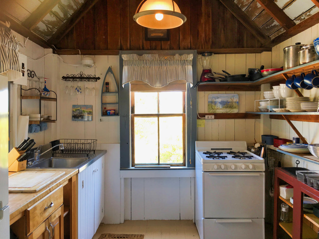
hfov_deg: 61.7
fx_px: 267
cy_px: 120
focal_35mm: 29
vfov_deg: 48.2
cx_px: 160
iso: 32
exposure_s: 1/30
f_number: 2.2
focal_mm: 4.15
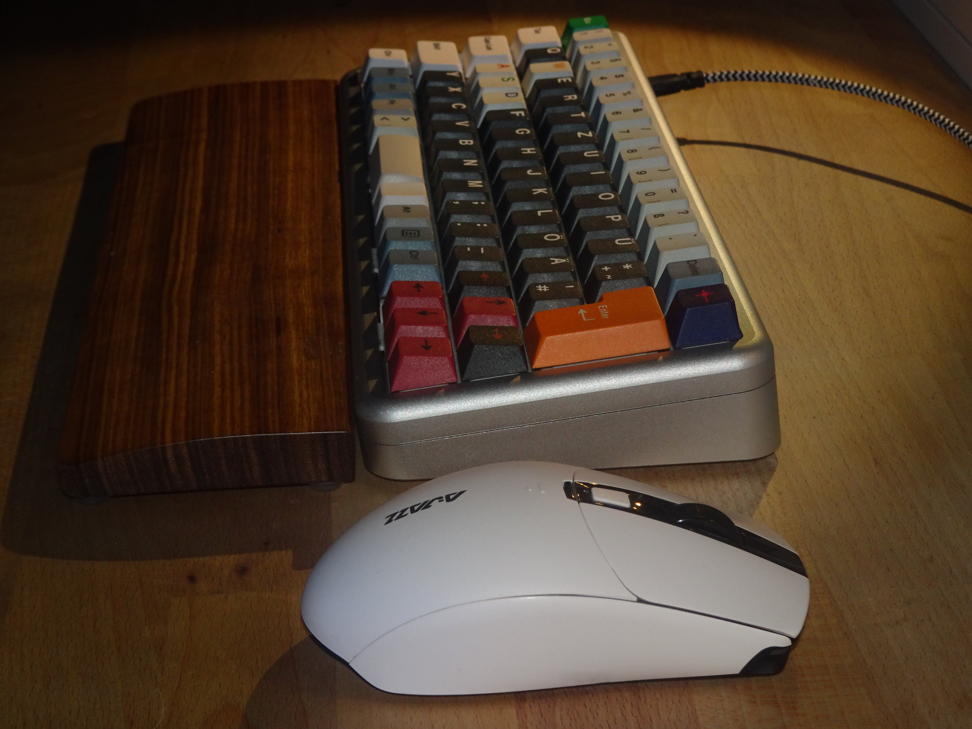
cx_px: 486
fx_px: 2106
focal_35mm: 75
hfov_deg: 26.0
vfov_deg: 19.6
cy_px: 364
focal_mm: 12.87
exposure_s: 1/60
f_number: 5
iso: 200
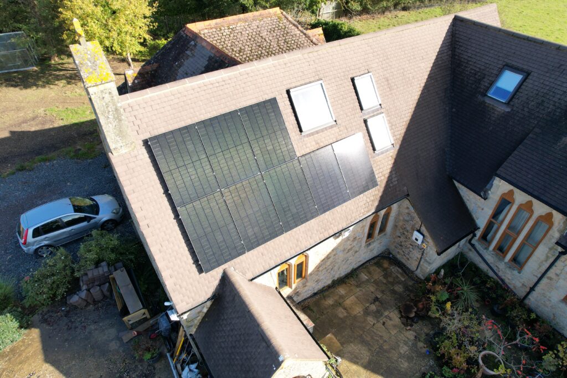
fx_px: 347
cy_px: 189
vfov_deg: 57.2
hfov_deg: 78.6
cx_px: 284
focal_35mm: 22
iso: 100
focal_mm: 8.38
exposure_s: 1/500
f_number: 2.8
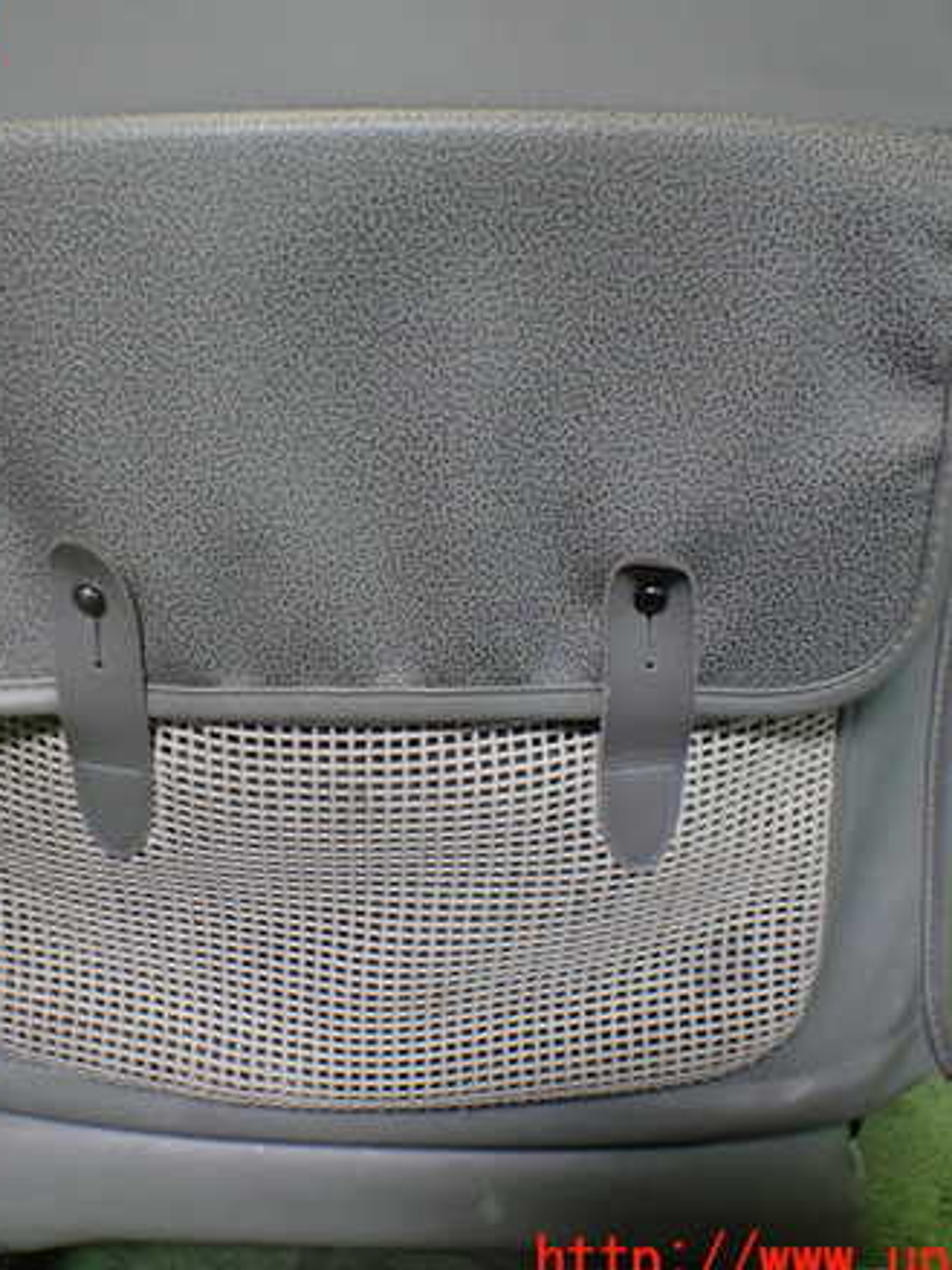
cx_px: 321
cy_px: 648
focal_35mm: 41
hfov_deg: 34.8
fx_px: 1504
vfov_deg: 45.8
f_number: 2.3
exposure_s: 1/125
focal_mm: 5.4
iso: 640
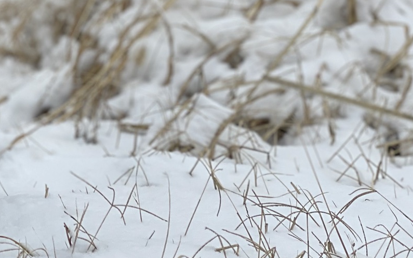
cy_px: -134
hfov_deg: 14.2
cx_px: -114
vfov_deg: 9.0
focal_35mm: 142
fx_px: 1598
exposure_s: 1/1653
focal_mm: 6
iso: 20
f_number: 2
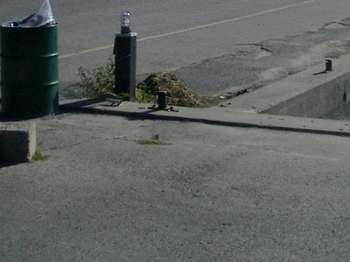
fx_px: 1011
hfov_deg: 19.2
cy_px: -99
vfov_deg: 14.1
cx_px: 339
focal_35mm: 100
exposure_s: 1/1600
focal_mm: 5.8
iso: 50
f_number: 4.3
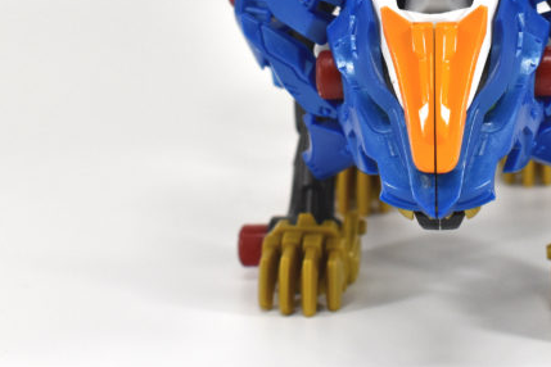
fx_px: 1916
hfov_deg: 16.2
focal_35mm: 125
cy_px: 39
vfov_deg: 10.9
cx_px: 450
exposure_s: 1/200
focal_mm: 35
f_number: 7.1
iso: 400
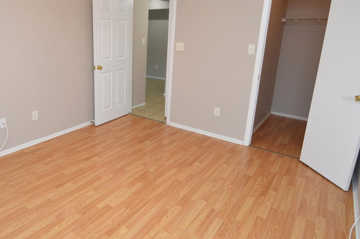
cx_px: 129
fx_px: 240
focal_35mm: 24
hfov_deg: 72.2
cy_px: 99
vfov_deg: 52.7
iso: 500
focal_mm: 12
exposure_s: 1/60
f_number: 4
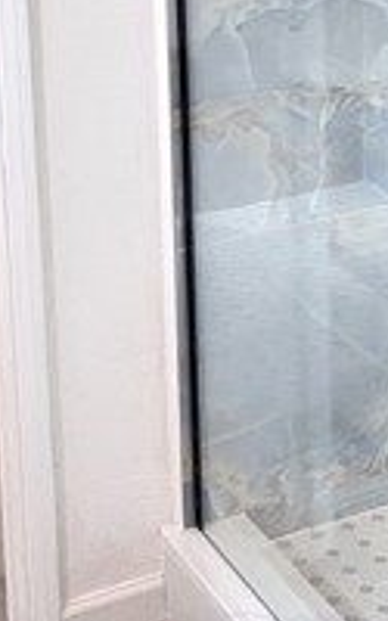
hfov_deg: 14.0
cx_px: 562
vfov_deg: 22.8
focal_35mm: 88
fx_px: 1489
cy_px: 25
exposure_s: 1/120
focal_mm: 5.96
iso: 64
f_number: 1.6
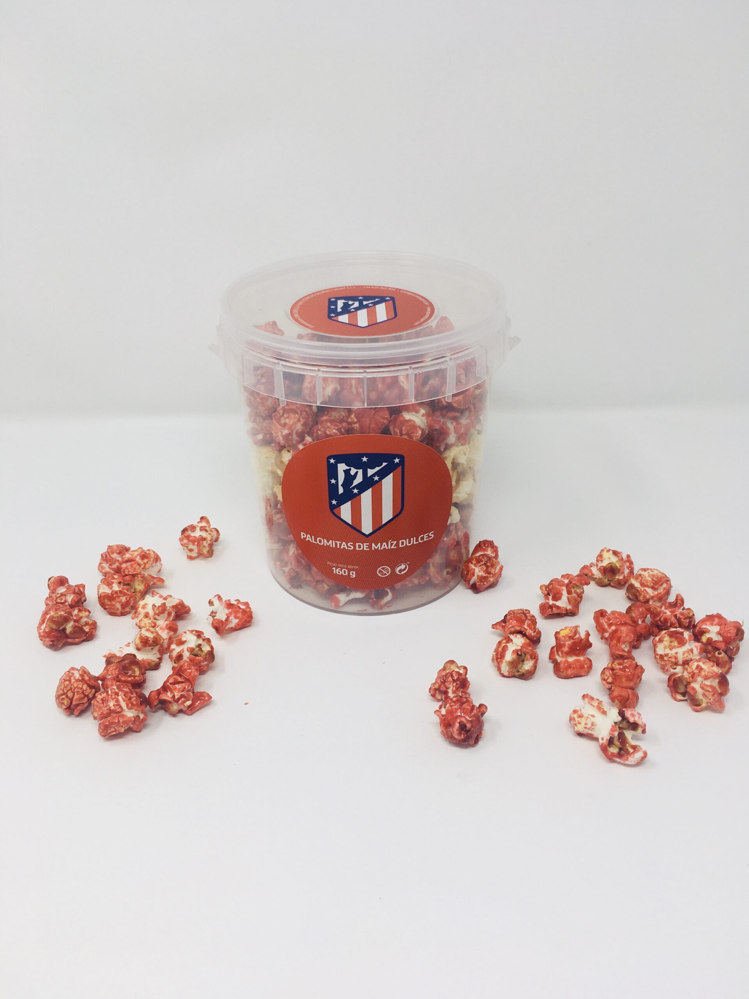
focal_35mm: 29
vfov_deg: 61.7
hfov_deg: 48.2
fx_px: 837
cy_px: 500
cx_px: 374
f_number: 2.2
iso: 25
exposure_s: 1/110
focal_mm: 4.15
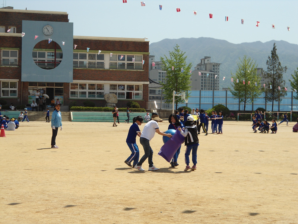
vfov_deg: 19.9
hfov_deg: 26.3
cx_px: 149
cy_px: 112
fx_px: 637
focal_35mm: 74
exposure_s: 1/640
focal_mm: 13.2
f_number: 4.7
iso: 80
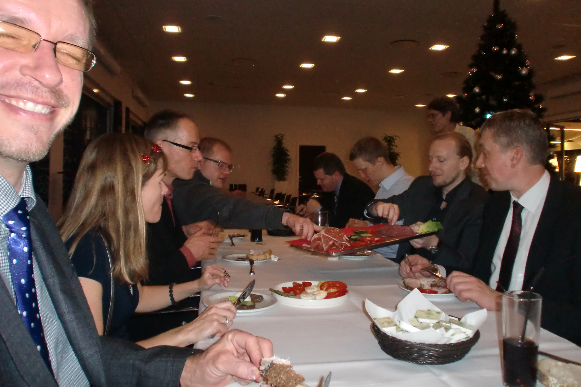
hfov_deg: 65.5
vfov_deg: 46.4
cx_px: 291
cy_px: 179
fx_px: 452
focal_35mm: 28
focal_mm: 4.65
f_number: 2.6
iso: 400
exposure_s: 1/25
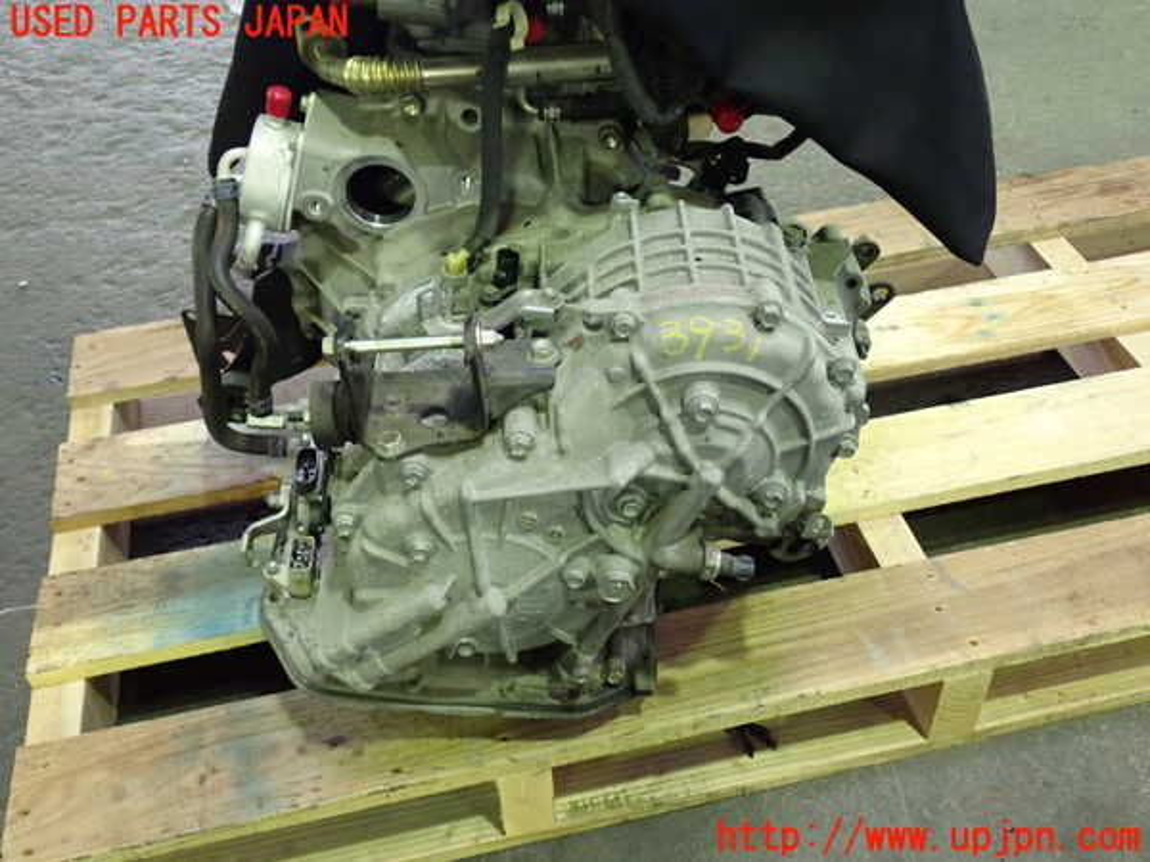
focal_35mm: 36
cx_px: 575
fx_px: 1196
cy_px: 431
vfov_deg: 39.7
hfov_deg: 51.4
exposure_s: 1/30
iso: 800
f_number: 2.5
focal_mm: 6.37
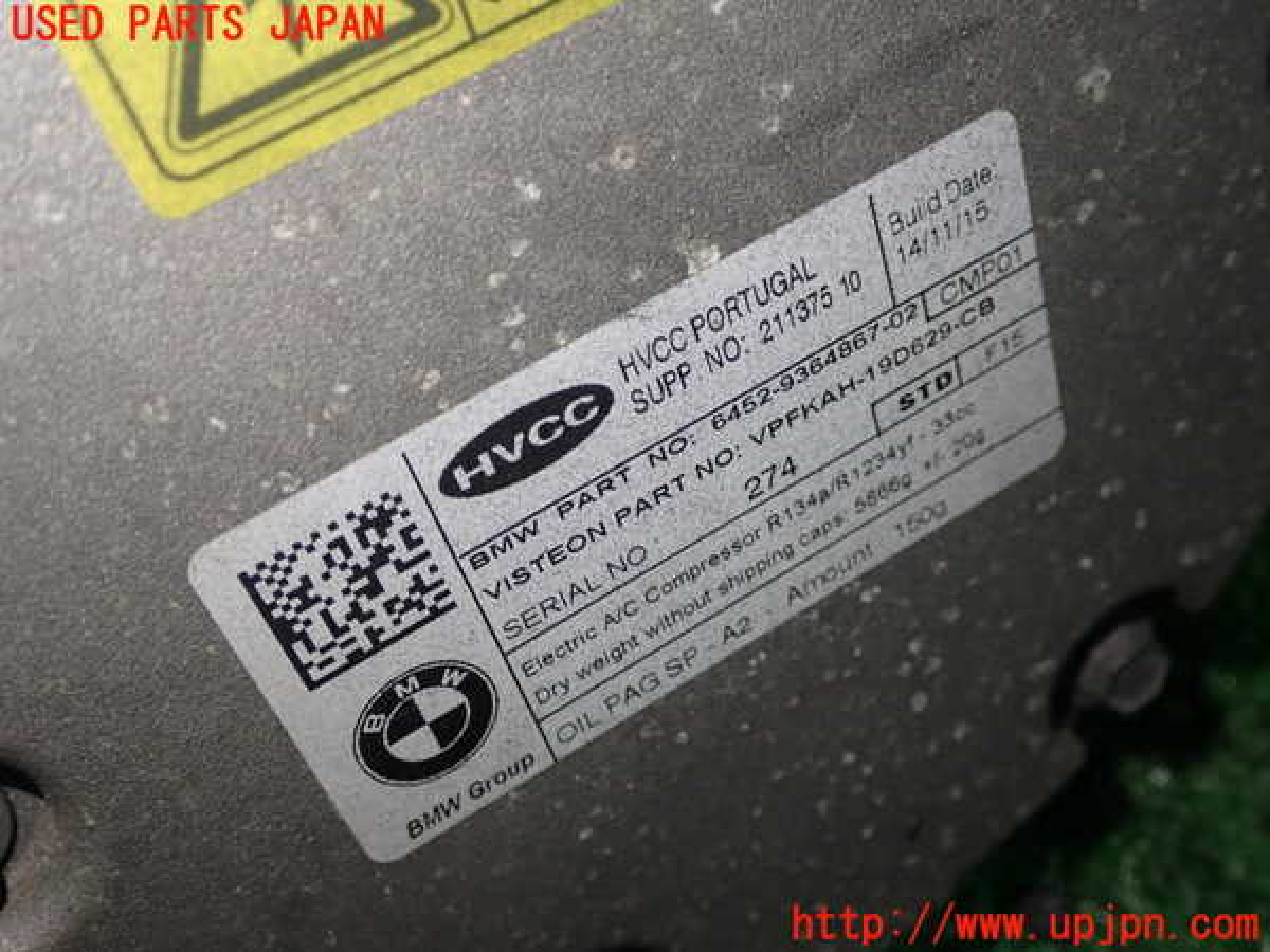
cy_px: 476
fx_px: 1504
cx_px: 635
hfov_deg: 45.8
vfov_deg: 35.1
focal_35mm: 41
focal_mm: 7.31
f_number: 2.8
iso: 200
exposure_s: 1/40
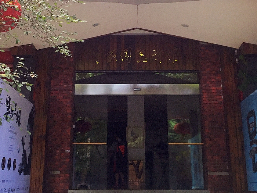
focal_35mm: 53
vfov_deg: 27.5
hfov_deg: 36.2
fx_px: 393
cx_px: 120
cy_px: 76
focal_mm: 4.15
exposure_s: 1/100
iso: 40
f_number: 2.2
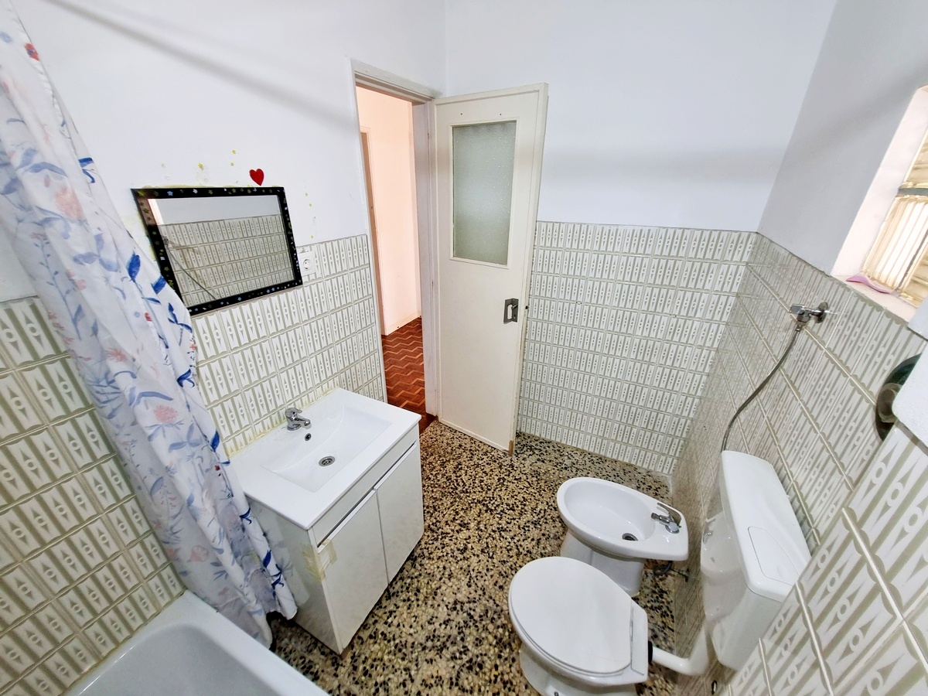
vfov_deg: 89.9
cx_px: 464
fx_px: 349
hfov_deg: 106.2
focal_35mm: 13
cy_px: 348
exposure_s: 1/54
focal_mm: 1.74
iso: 125
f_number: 2.2
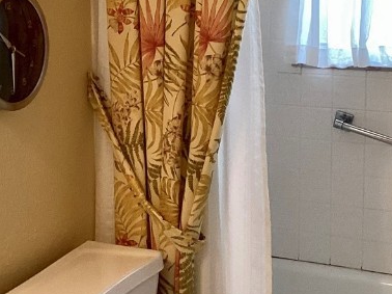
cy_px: 109
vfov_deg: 17.5
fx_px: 951
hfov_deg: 23.2
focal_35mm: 84
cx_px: 148
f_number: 2.4
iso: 125
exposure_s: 1/60
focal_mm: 3.3
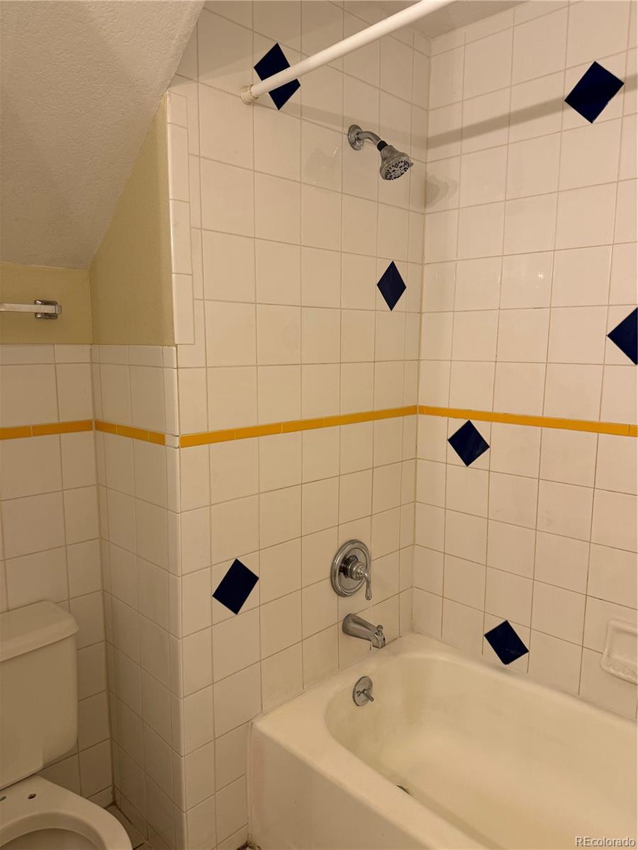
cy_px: 425
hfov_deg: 56.8
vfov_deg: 71.6
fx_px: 590
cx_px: 319
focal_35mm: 24
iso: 125
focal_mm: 6.76
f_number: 1.78
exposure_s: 1/120
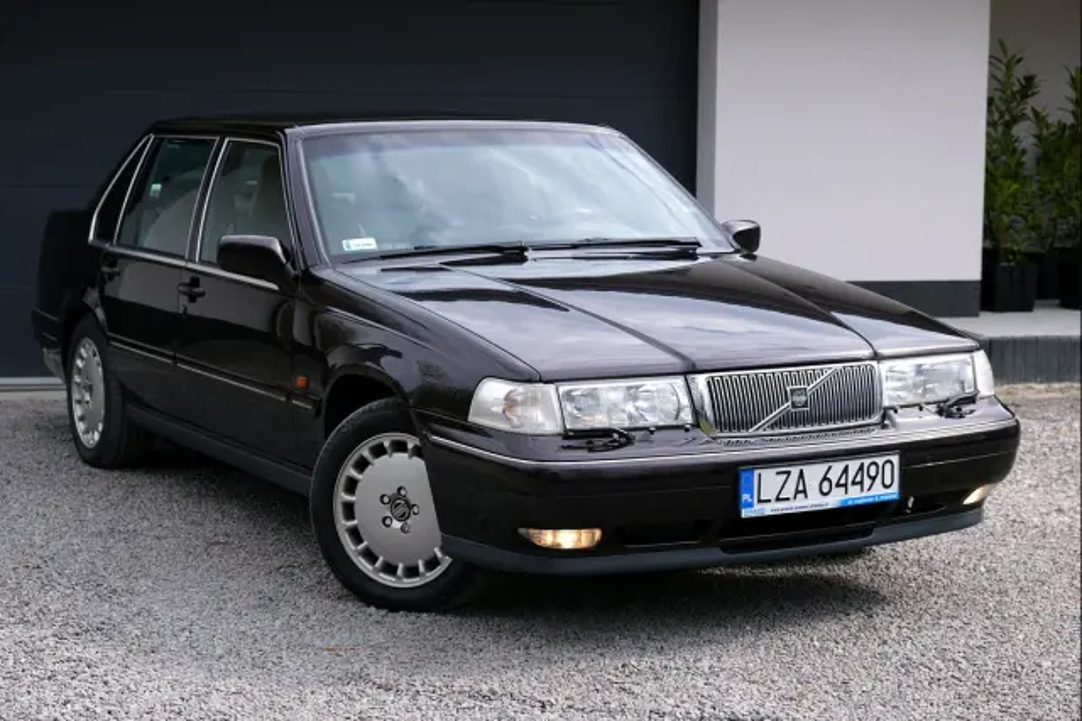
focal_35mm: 69
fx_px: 2073
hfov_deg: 29.3
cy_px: 360
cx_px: 541
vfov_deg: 19.7
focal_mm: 46.3
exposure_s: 1/300
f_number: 5.6
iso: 160
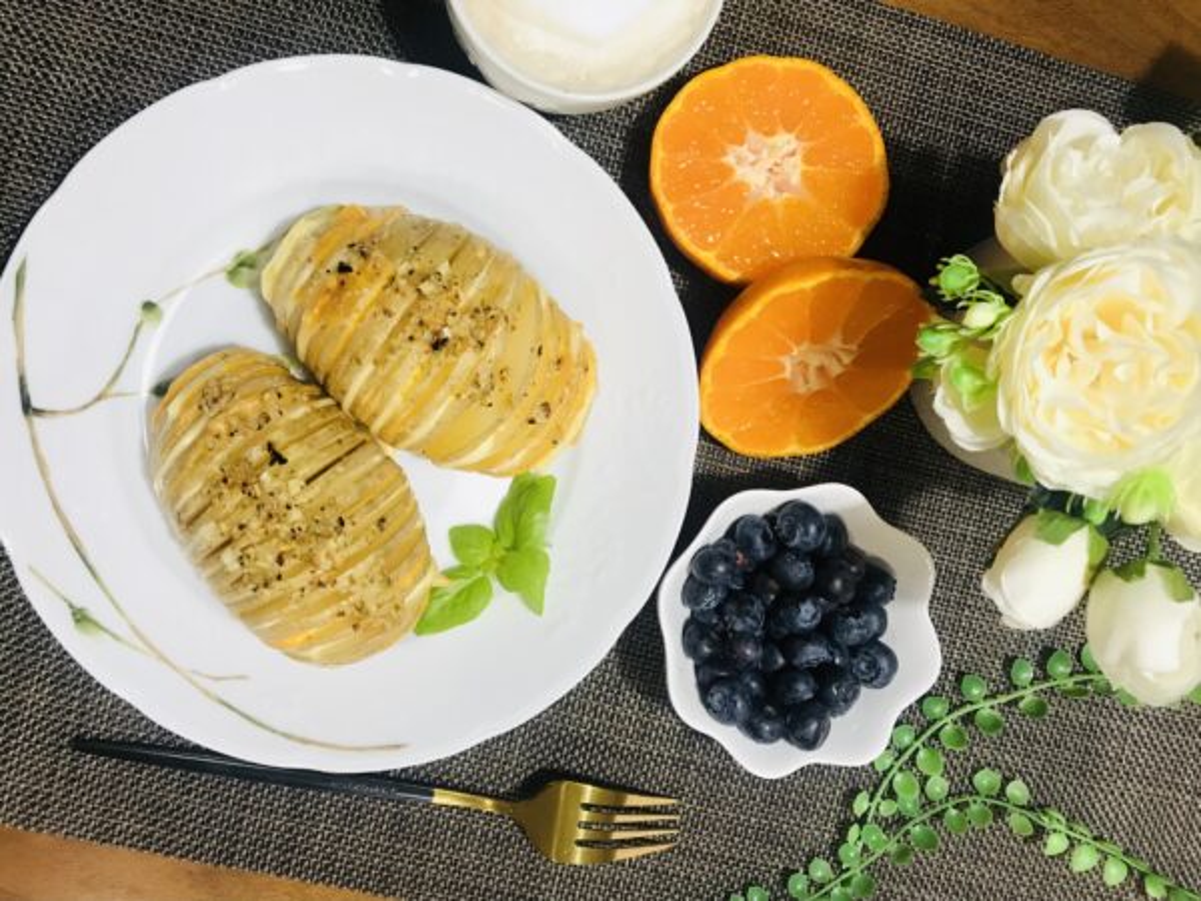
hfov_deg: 63.4
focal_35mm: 28
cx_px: 600
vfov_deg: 49.7
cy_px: 450
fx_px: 971
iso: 32
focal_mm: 3.99
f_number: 1.8
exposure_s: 1/30
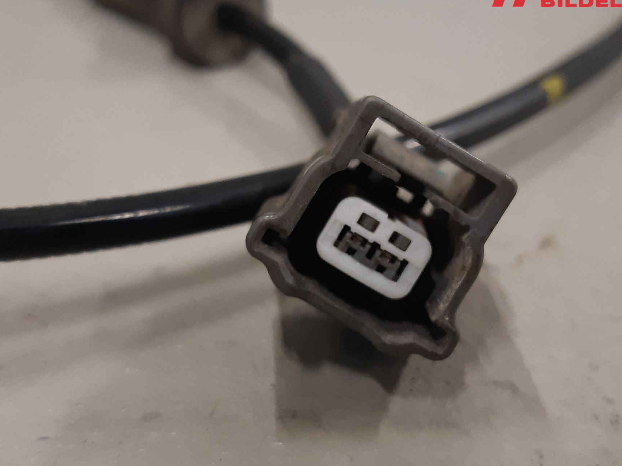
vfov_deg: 45.4
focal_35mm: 31
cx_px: 344
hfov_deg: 58.2
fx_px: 557
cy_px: 224
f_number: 1.7
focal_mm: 3.93
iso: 160
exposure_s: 1/50
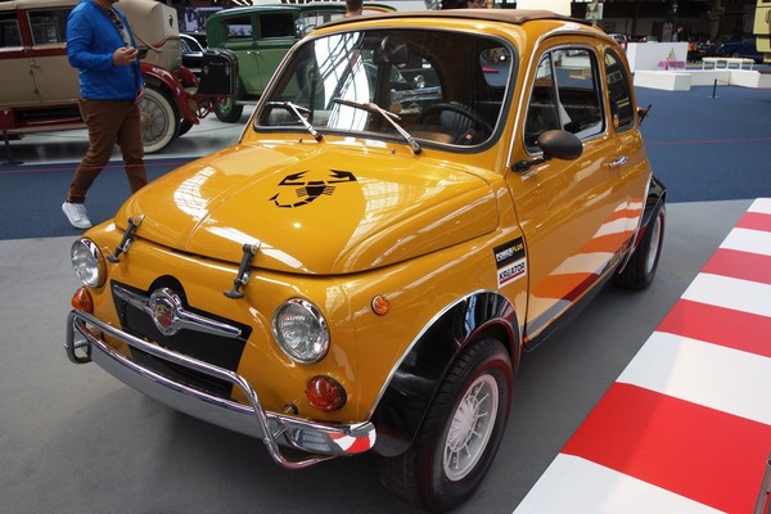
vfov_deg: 45.0
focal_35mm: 29
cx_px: 386
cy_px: 257
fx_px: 621
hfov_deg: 63.7
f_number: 3.2
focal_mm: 10.63
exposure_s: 1/100
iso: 125
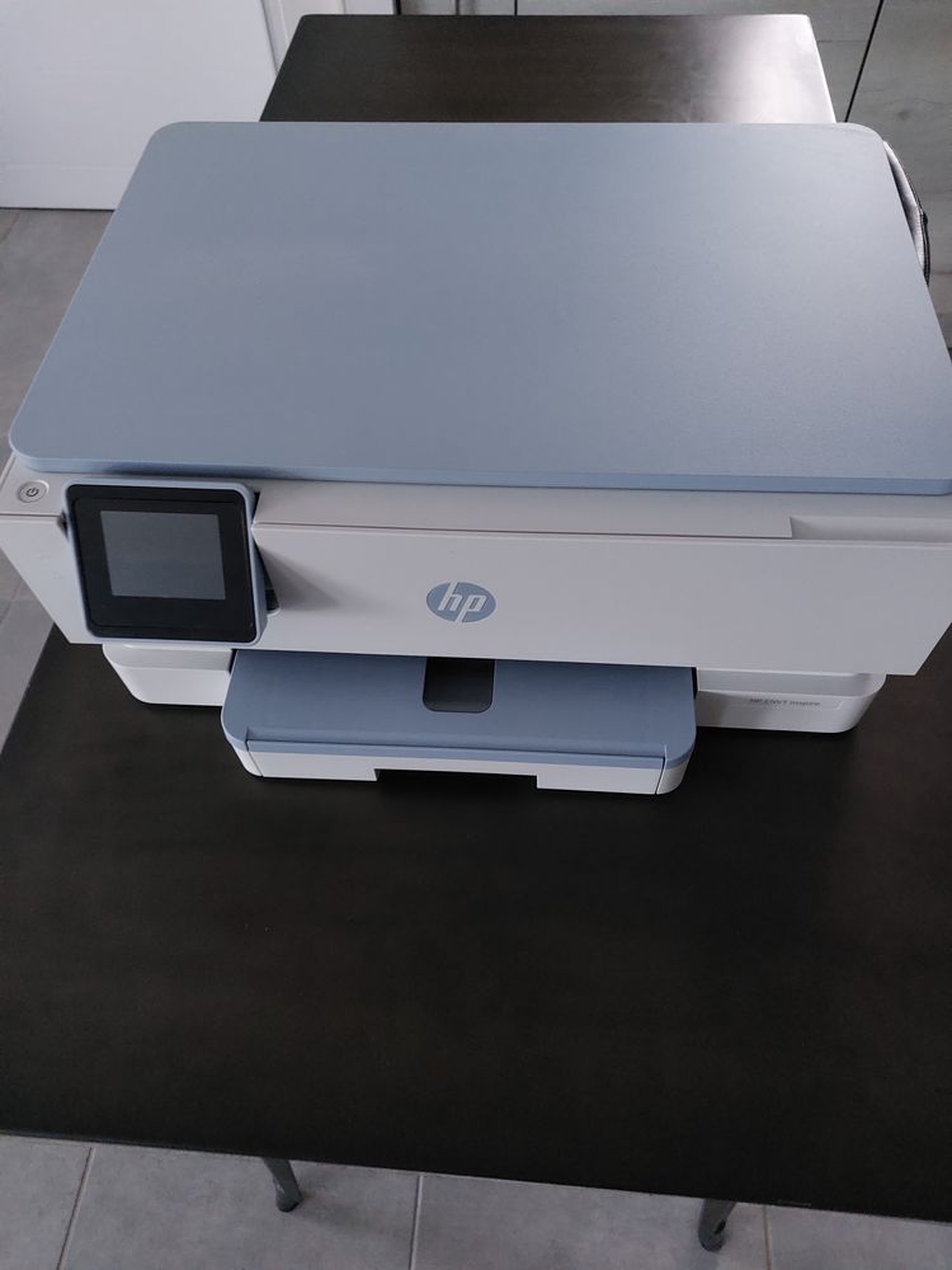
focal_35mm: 24
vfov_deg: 71.6
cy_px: 635
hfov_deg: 56.8
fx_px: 880
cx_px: 476
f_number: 1.8
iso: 640
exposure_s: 1/25
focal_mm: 5.23
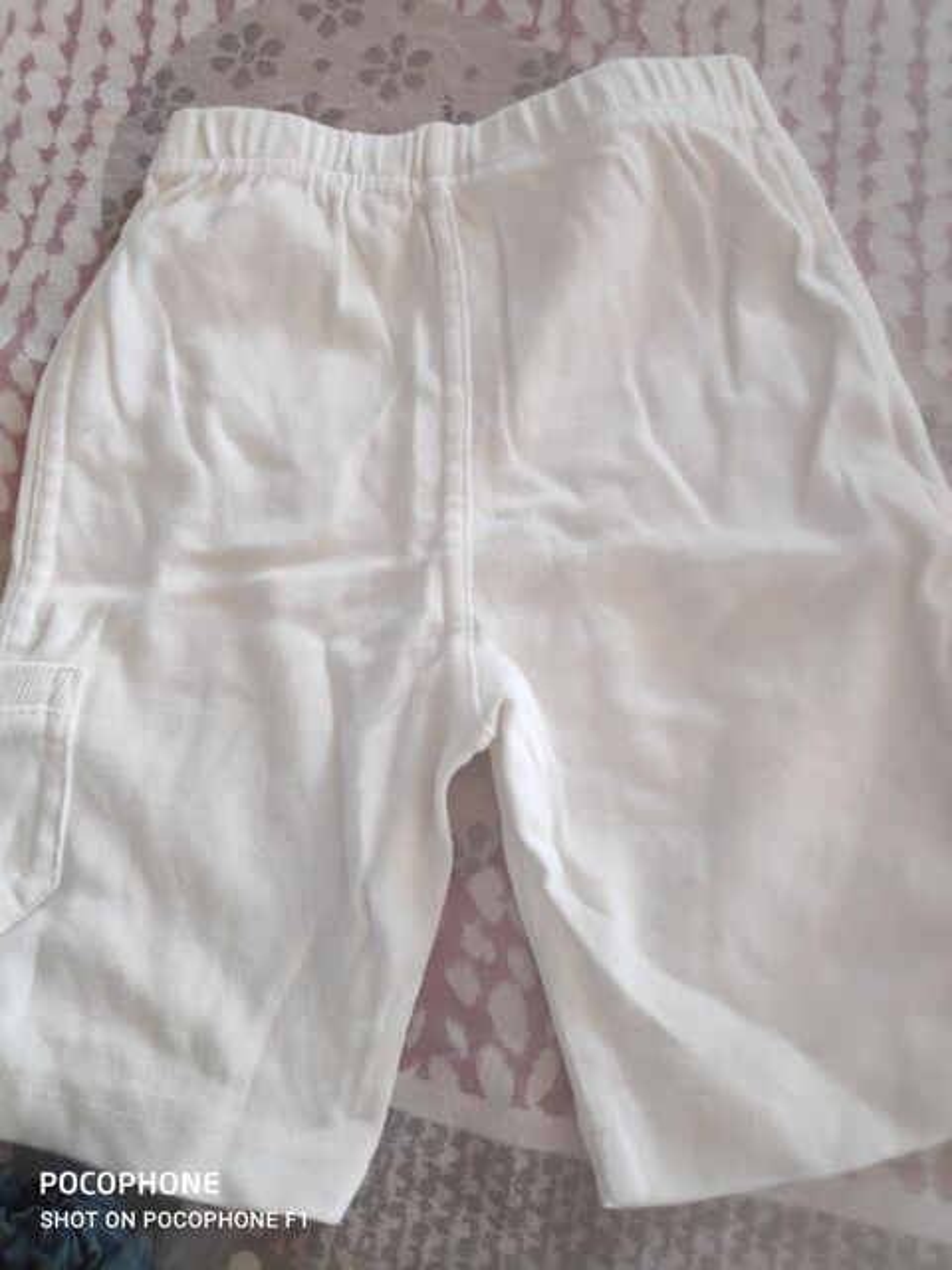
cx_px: 476
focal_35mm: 20
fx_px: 733
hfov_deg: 66.0
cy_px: 635
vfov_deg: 81.7
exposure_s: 1/100
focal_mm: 3.94
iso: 701
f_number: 1.9
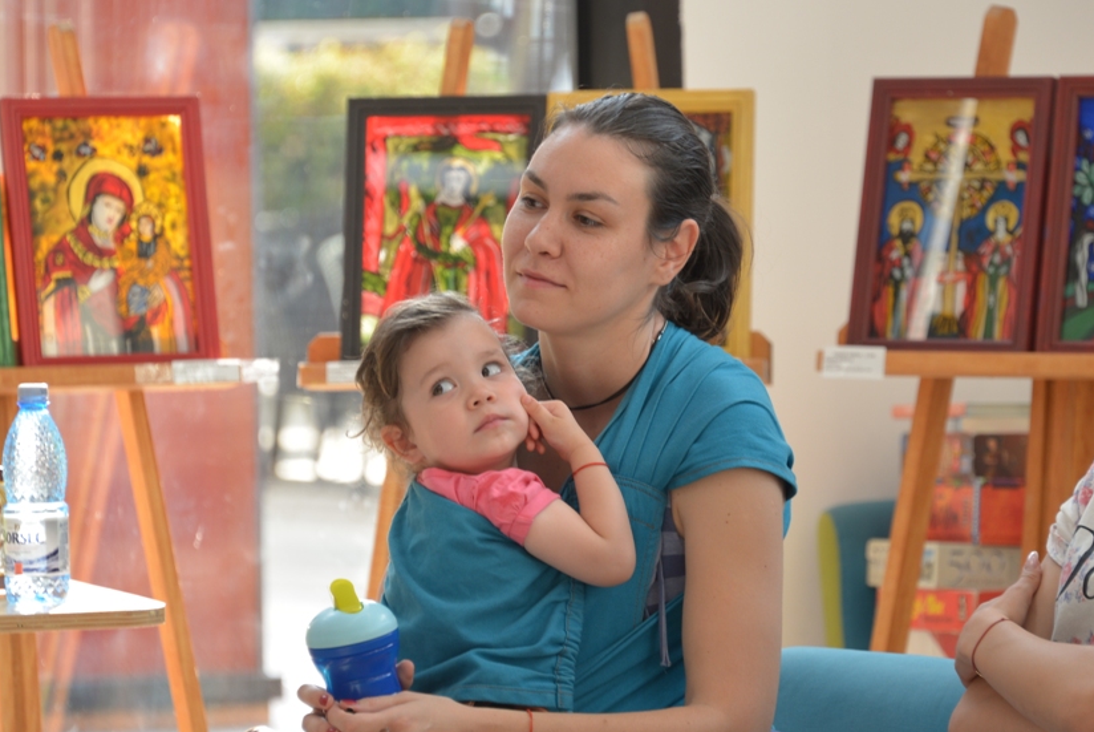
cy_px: 441
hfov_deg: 7.4
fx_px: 8486
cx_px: 640
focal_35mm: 279
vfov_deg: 4.9
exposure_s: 1/80
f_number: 5.6
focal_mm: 200
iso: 400
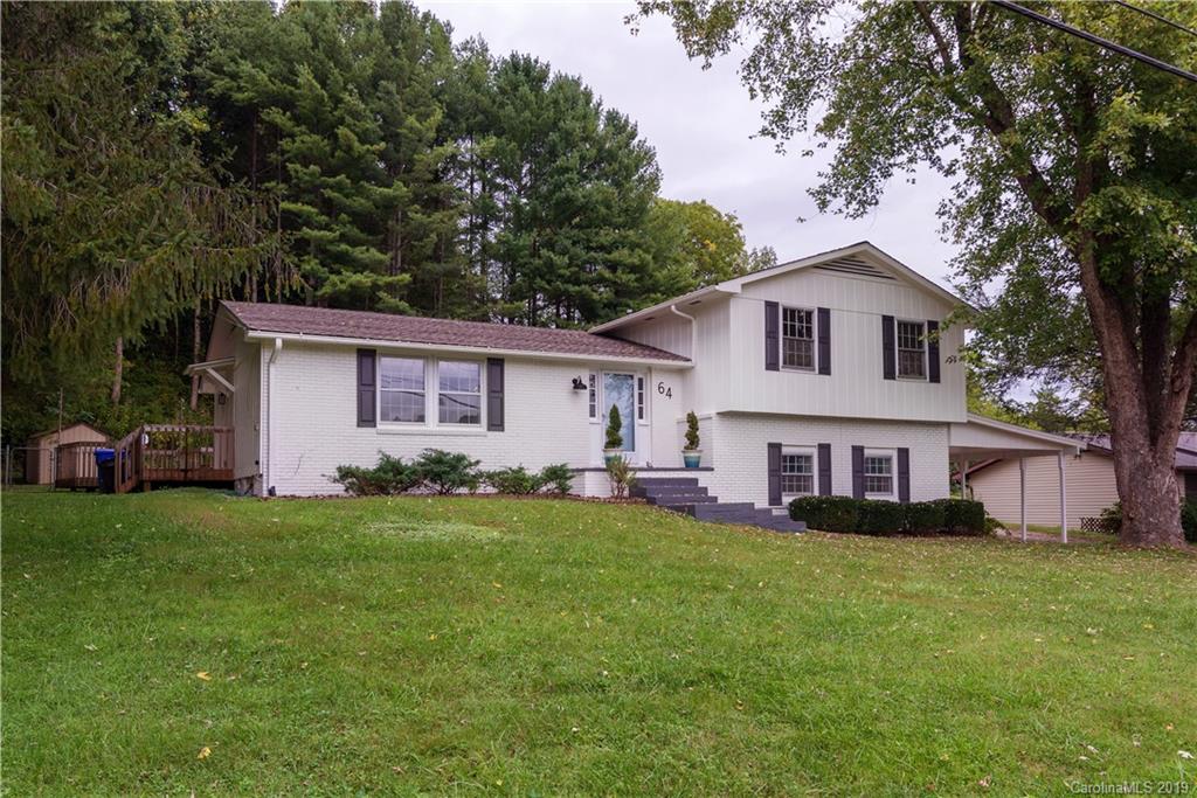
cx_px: 598
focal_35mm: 25
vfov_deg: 51.3
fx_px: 831
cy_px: 399
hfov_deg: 71.5
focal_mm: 25
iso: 160
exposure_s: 1/200
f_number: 7.1
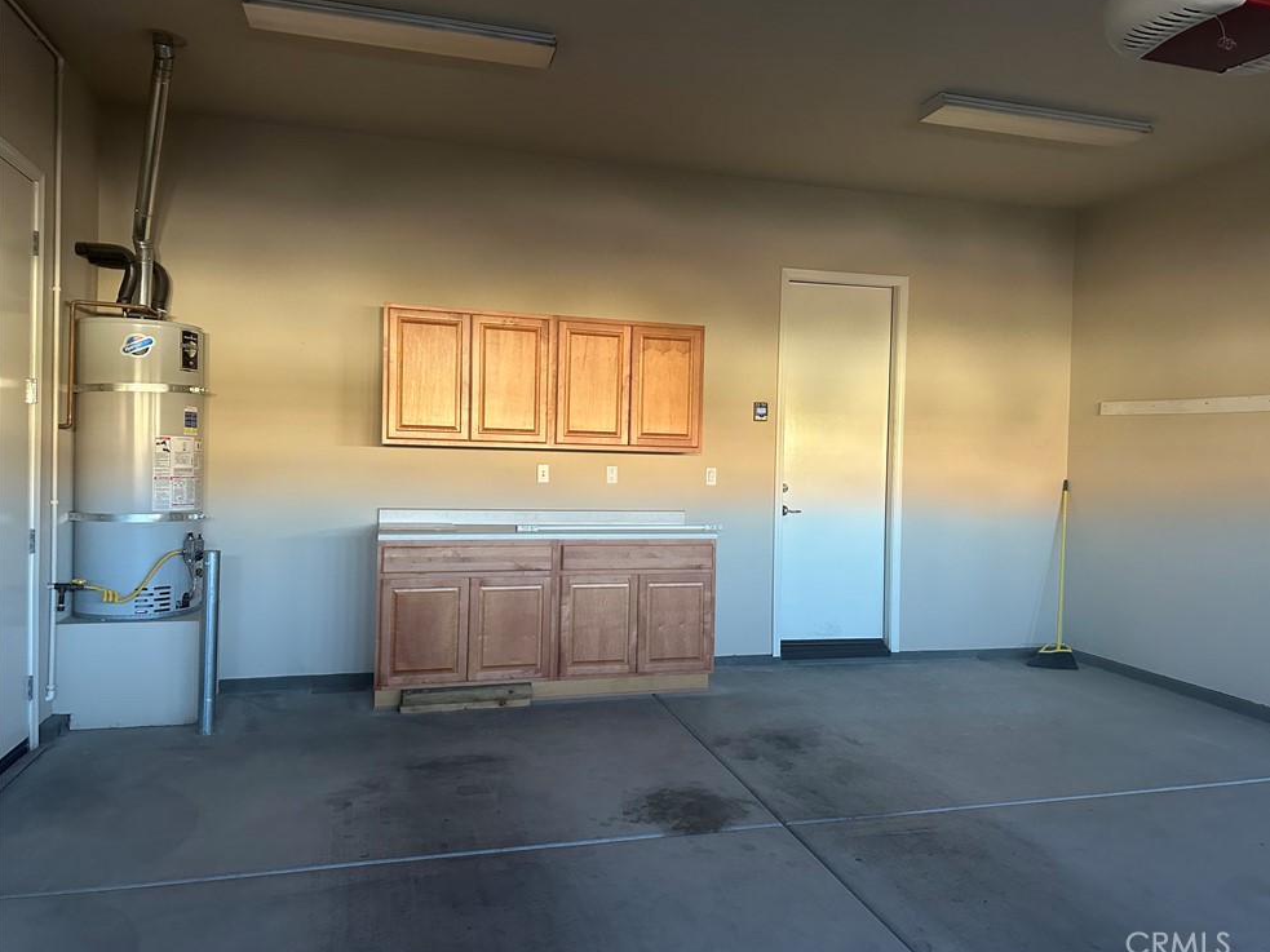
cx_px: 659
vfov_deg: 54.9
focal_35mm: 25
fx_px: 917
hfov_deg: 69.4
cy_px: 466
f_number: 1.78
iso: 500
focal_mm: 6.86
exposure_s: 1/60
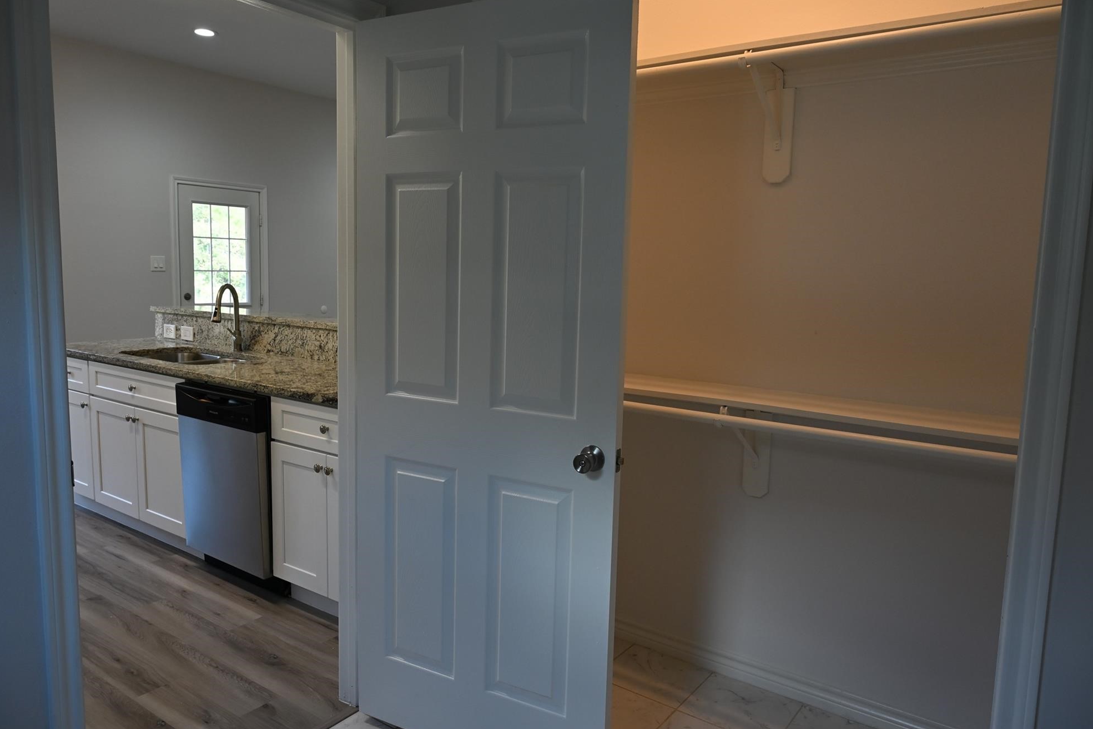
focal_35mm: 26
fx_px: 789
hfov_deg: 69.4
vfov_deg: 49.6
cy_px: 358
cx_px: 530
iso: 560
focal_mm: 25
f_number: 8
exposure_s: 1/30
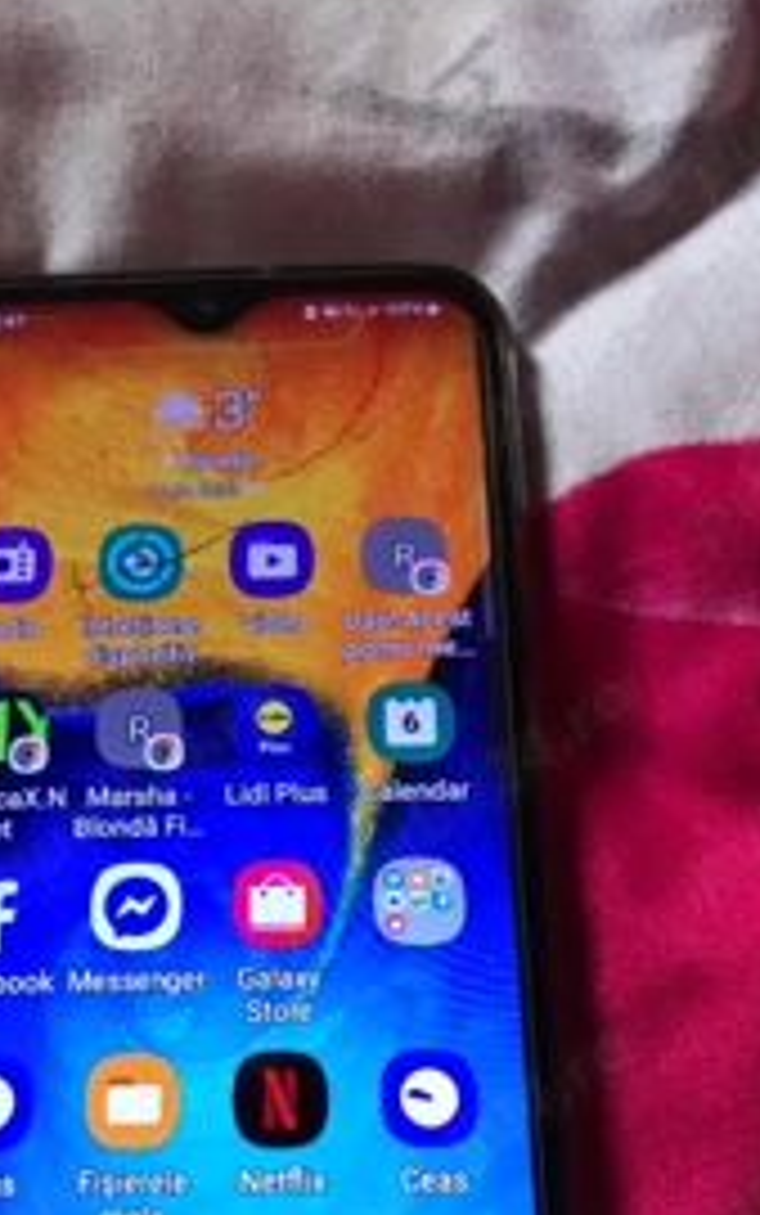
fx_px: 1457
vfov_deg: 44.4
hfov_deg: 28.9
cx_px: 225
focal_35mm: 44
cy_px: 842
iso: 40
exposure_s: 1/20
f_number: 1.8
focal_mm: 3.99
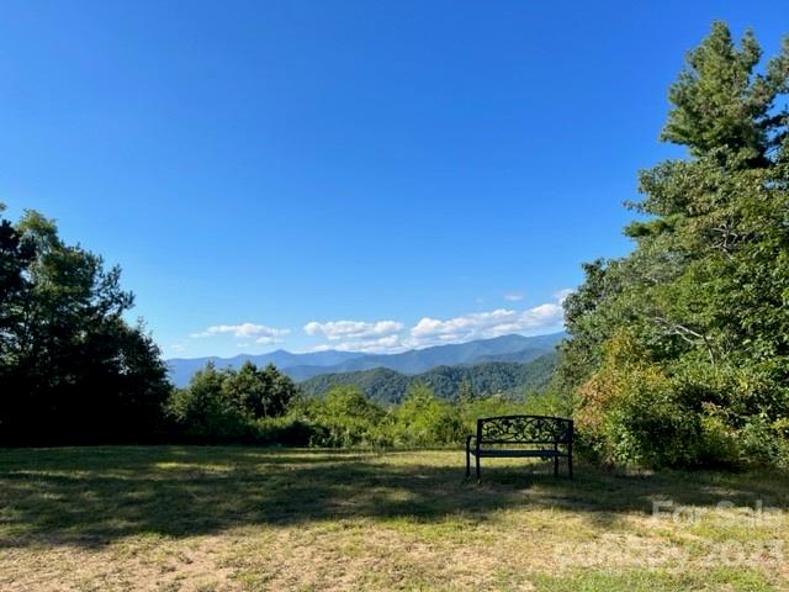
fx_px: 593
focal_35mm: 26
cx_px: 394
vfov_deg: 53.1
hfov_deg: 67.3
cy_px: 296
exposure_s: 1/3311
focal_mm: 5.1
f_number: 1.6
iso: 50
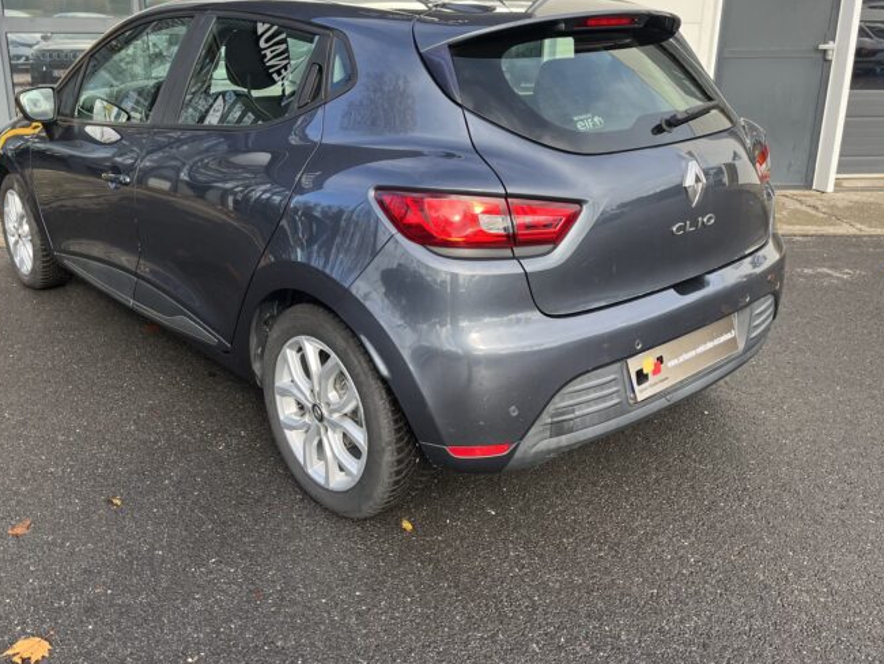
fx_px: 817
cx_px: 356
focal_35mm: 32
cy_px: 273
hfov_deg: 56.4
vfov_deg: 44.0
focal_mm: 5.1
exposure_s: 1/631
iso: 50
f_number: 1.6
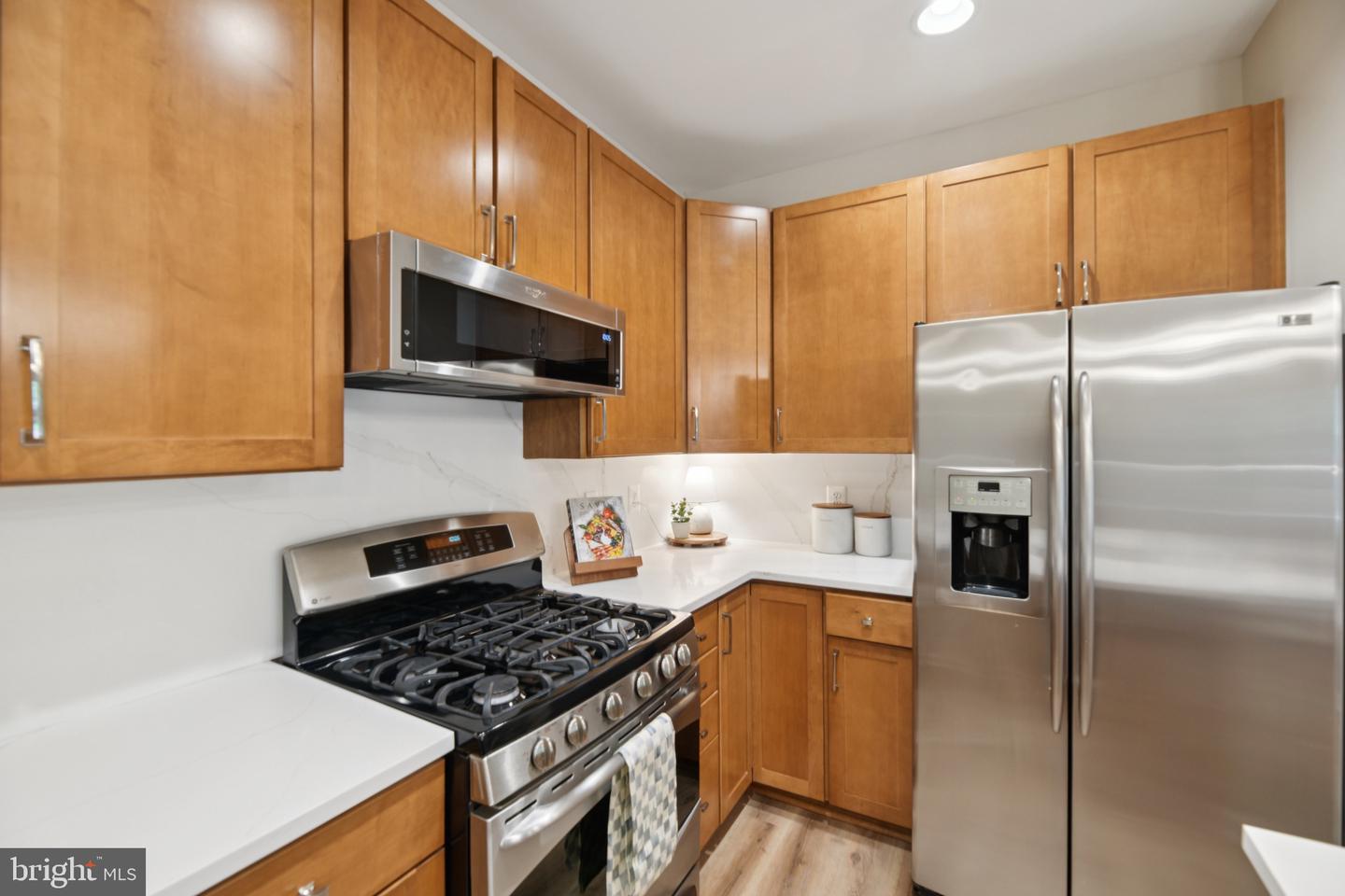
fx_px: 523
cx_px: 672
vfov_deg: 81.2
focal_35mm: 14
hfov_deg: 104.3
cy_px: 448
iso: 400
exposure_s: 1/15
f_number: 8
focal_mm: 14
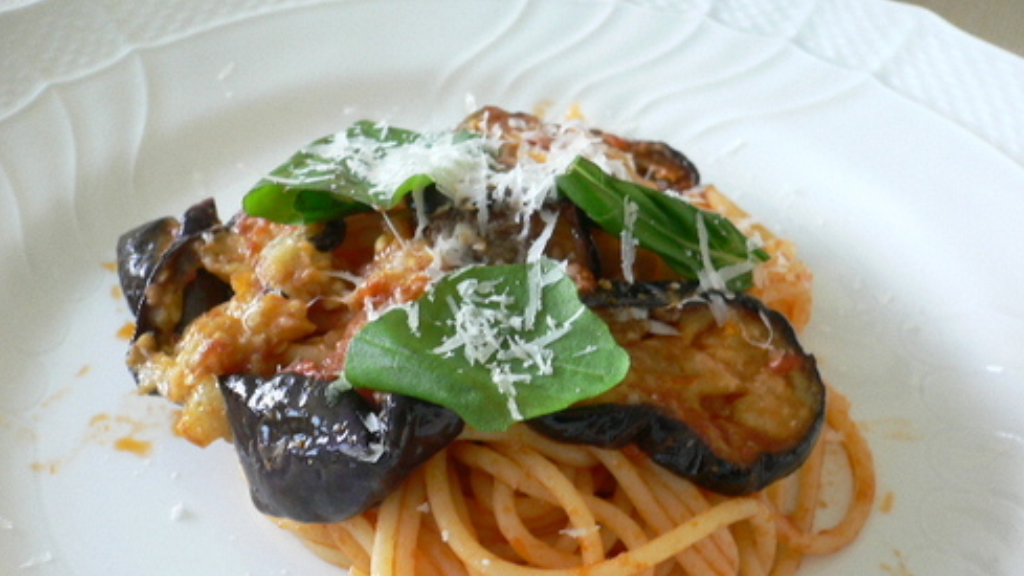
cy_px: 391
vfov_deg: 30.2
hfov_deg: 51.6
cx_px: 521
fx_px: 1059
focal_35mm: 39
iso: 100
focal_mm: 5.8
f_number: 2.8
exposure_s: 1/13
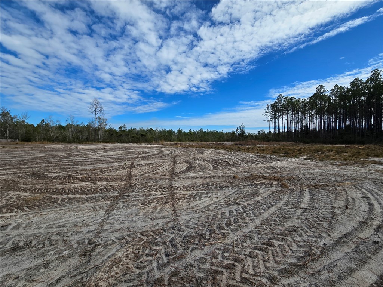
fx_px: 144
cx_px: 192
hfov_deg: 106.2
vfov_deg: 89.9
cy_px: 144
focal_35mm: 13
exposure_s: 1/2828
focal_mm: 2.2
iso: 50
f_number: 2.2
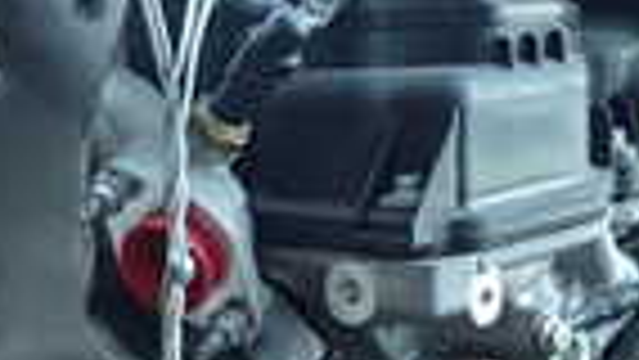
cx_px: 99
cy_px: 536
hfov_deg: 18.4
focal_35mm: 115
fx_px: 1949
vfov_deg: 10.2
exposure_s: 1/60
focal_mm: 4.5
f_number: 2
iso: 160
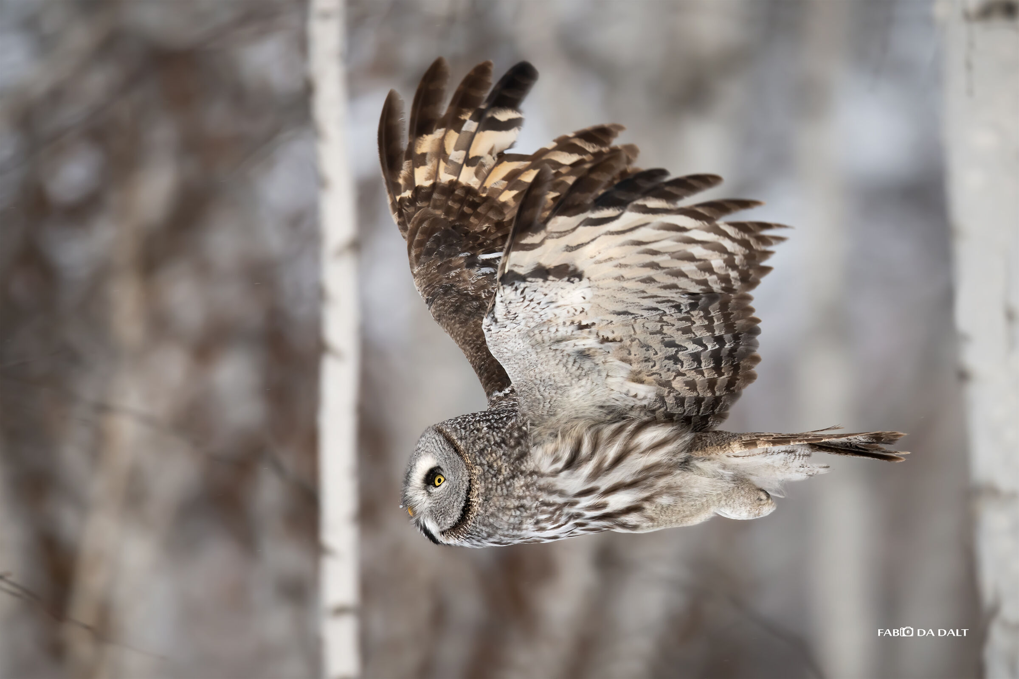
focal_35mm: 500
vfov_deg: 2.7
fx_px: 14152
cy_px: 340
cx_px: 510
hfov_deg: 4.1
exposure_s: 1/1600
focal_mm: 500
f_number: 4
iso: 500
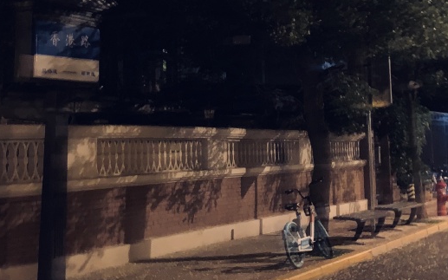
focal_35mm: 64
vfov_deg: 20.2
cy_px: 69
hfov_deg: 31.7
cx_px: 151
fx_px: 781
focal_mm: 4.25
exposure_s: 1/4
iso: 500
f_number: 1.8
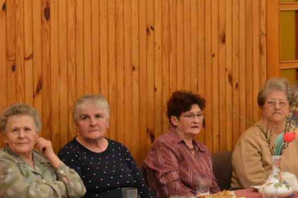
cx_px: 140
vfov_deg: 7.9
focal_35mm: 173
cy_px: 103
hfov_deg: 11.9
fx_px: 1432
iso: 1600
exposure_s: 1/10
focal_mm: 80
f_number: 5
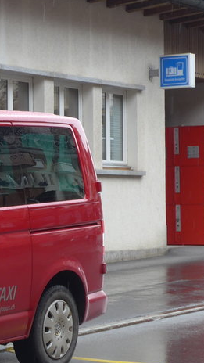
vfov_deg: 13.9
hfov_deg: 7.5
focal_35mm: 155
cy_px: 205
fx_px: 1491
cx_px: -197
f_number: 3.4
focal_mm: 11.3
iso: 80
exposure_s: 1/160
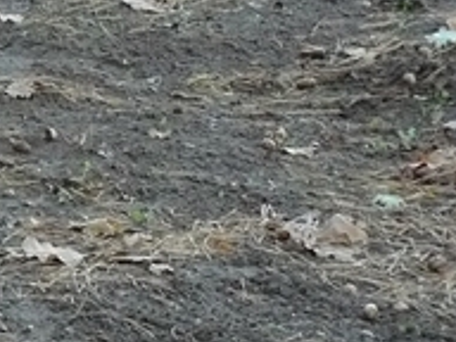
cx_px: -482
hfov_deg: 6.0
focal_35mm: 321
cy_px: 352
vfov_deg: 4.6
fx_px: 4229
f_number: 3.2
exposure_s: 1/60
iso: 400
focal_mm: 12.9
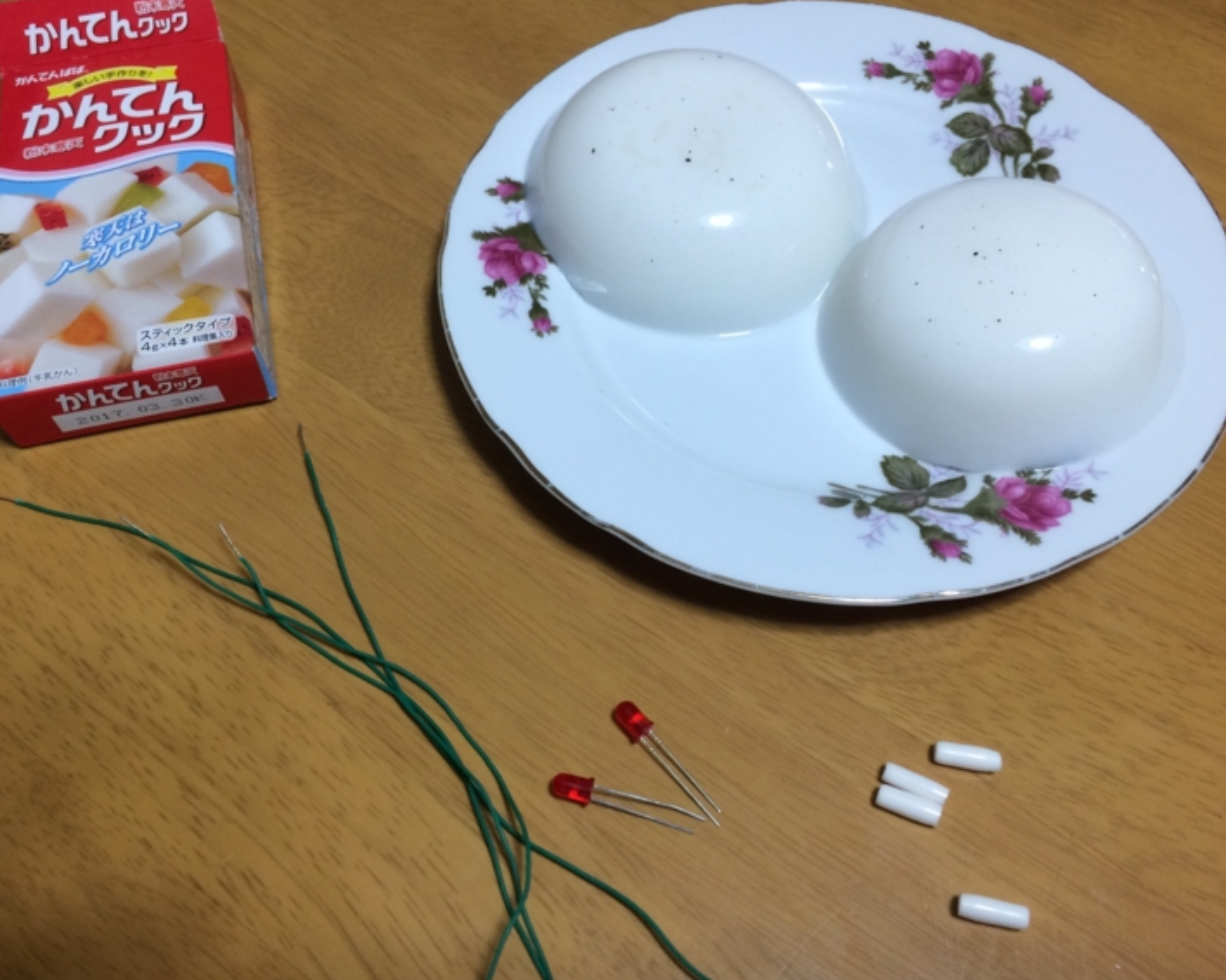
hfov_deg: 55.7
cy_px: 488
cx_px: 620
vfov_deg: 45.8
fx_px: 1161
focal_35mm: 32
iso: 125
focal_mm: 4.15
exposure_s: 1/33
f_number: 2.2
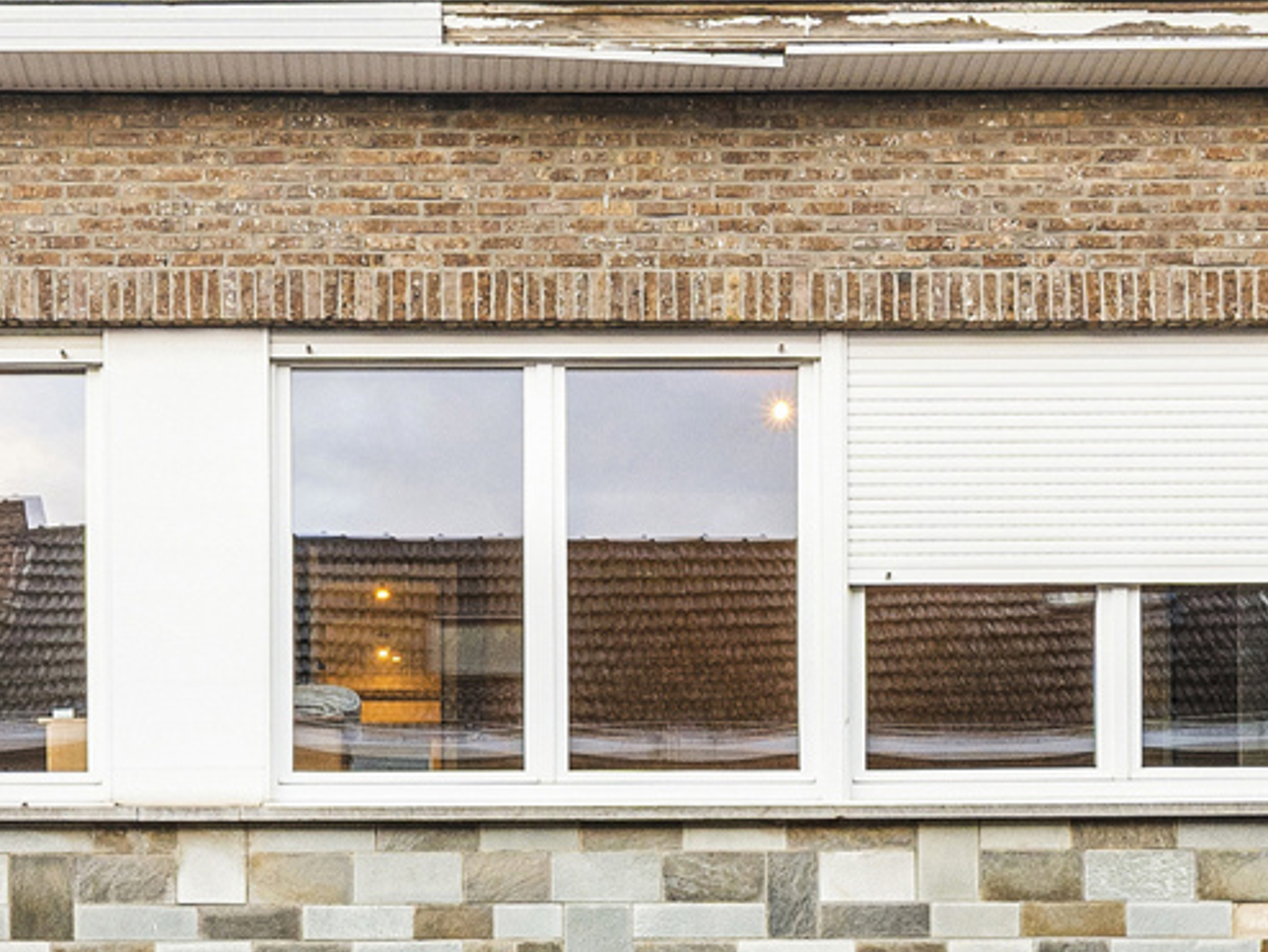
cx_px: 560
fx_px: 2052
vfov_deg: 25.3
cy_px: 867
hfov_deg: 34.3
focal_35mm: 56
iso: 400
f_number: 8
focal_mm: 16
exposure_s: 1/40
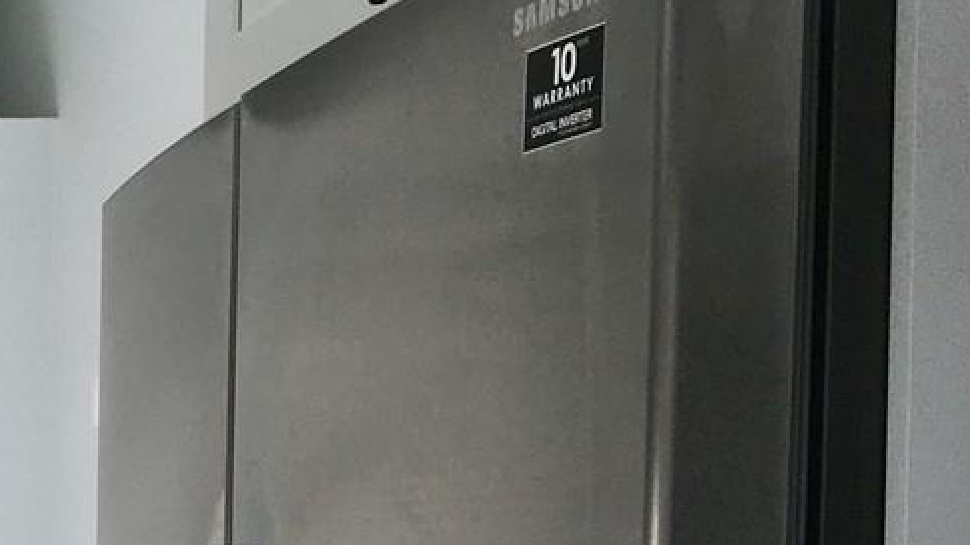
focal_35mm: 104
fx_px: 2674
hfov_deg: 18.0
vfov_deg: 11.0
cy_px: 904
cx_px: -555
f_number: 2.2
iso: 25
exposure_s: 1/345
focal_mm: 4.15
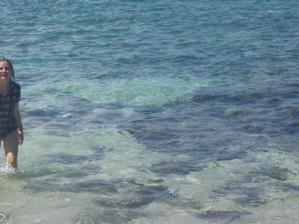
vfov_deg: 12.4
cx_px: 56
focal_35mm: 119
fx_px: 1028
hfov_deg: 16.4
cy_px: 101
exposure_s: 1/250
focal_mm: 11.1
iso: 50
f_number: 5.5
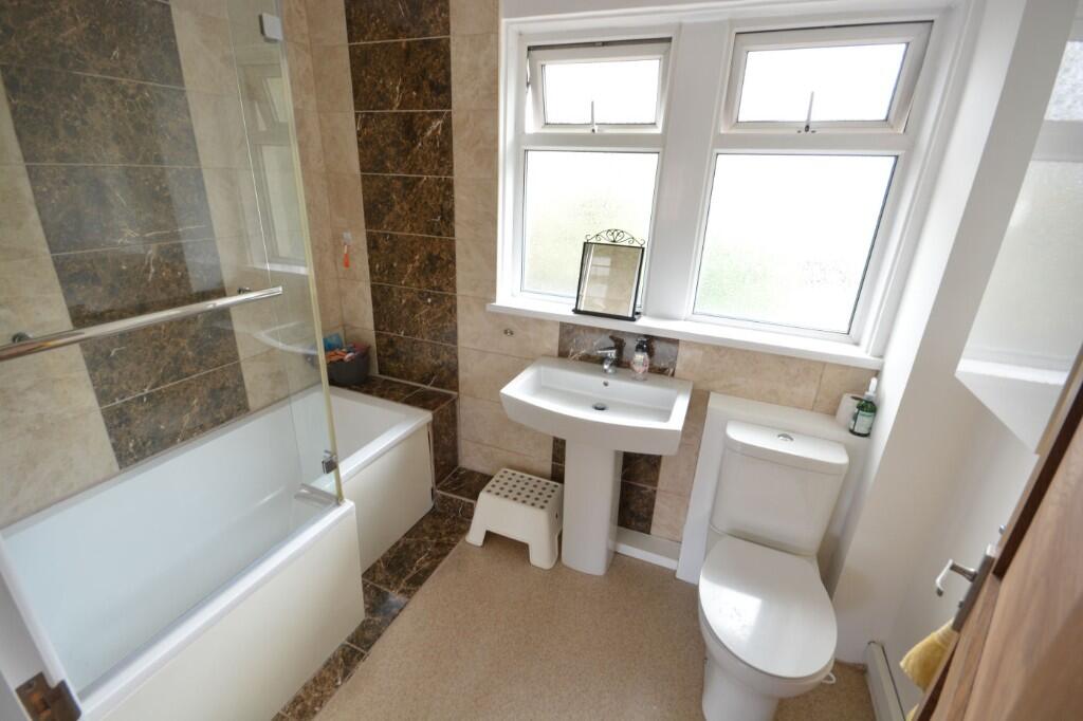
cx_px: 542
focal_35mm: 15
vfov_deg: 77.3
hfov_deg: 100.4
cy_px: 360
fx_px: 451
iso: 400
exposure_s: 1/3
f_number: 8
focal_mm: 10
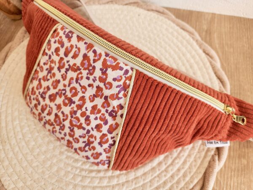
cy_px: 95
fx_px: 168
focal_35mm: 23
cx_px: 126
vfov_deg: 58.9
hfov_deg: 73.9
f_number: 1.8
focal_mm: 6.4
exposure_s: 1/180
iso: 50
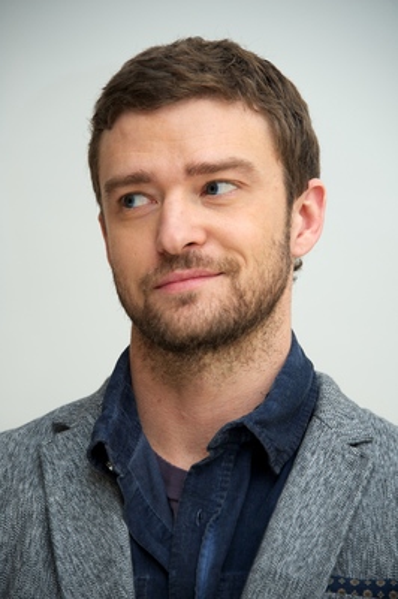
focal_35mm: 210
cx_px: 199
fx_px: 3488
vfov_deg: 9.8
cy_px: 300
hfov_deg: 6.5
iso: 400
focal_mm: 210
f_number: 6.3
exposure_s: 1/60
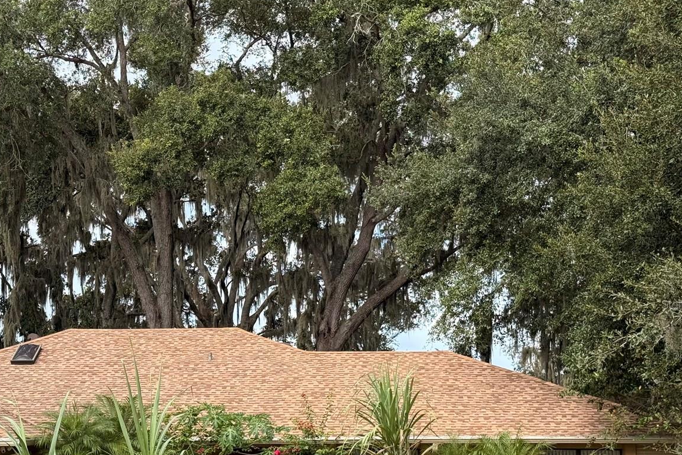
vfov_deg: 19.7
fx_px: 1307
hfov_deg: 29.1
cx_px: 246
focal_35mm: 69
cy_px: 304
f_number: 1.78
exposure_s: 1/1642
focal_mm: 6.76
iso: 100
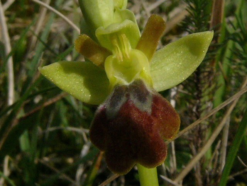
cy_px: 93
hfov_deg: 49.0
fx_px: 271
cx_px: 124
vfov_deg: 37.7
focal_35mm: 38
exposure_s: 1/2000
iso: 200
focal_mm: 6.4
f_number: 8
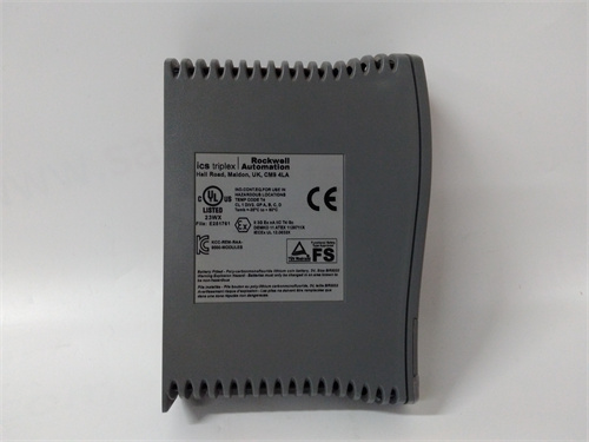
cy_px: 221
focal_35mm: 27
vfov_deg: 51.4
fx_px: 459
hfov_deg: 65.3
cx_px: 294
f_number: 2
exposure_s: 1/30
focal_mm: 3.79
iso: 438
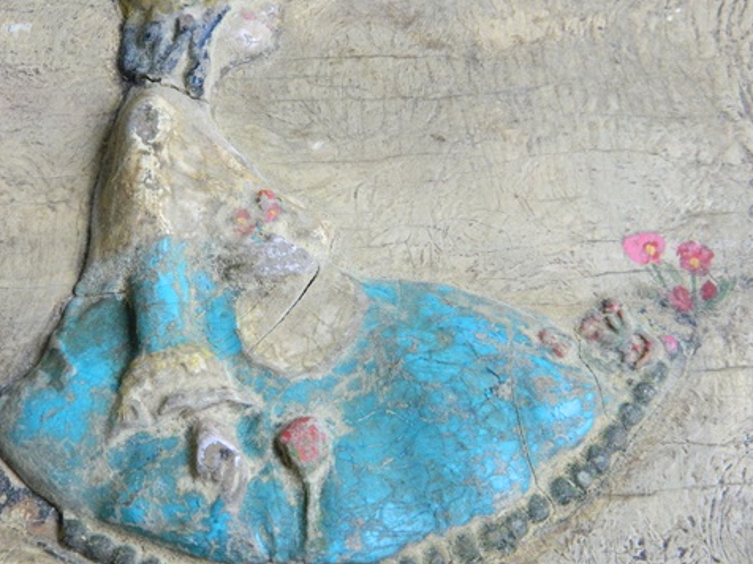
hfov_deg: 17.4
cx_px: 282
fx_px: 2458
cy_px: 270
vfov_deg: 13.1
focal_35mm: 113
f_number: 4.2
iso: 400
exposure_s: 1/80
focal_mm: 15.1
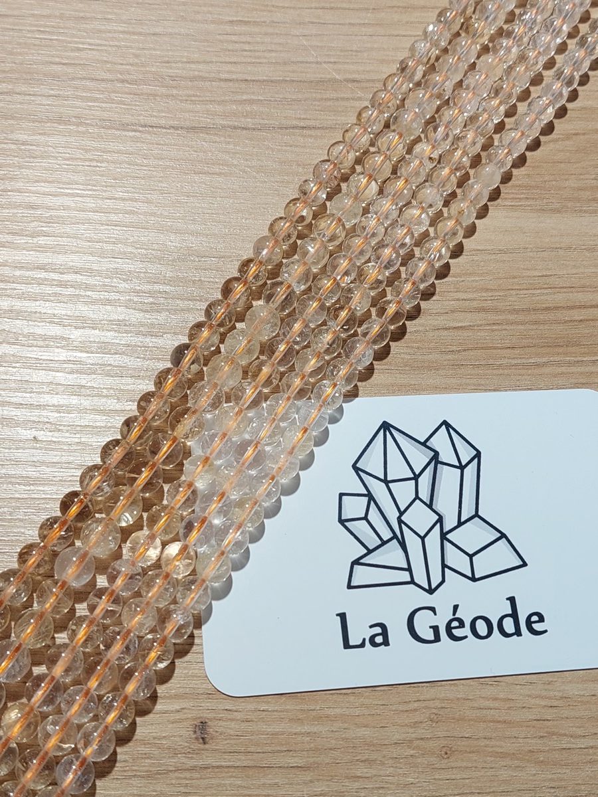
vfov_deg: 71.6
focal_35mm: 24
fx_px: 553
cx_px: 299
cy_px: 398
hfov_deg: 56.8
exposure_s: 1/100
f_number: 1.8
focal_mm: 5.23
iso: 40
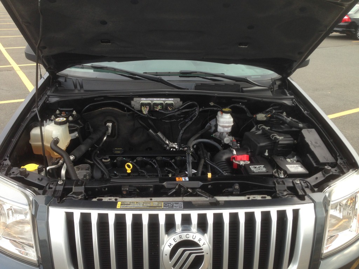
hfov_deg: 55.4
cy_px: 134
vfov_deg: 42.9
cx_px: 180
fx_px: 342
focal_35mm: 33
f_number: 2.4
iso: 50
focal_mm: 4.13
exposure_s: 1/124
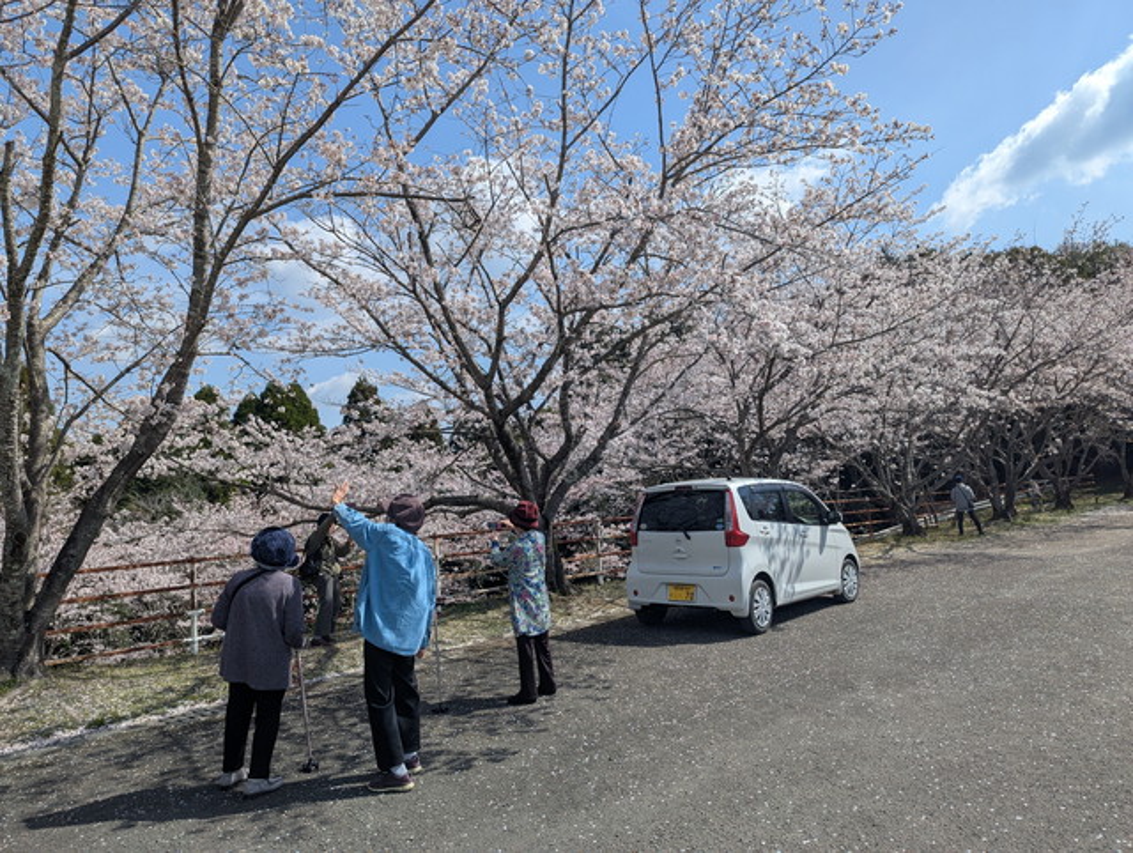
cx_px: 566
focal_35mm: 24
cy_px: 426
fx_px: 787
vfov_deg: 56.9
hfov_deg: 71.5
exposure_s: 1/2513
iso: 45
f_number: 1.85
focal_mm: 6.81
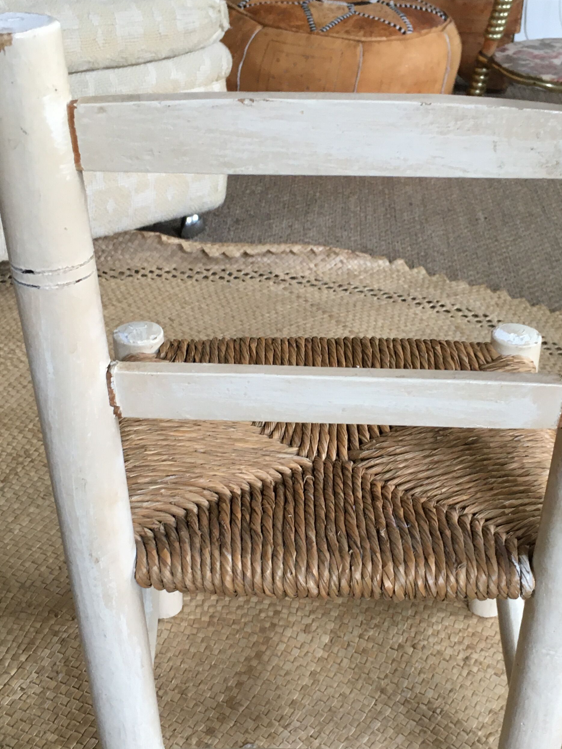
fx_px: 1017
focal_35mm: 47
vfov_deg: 40.4
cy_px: 377
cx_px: 330
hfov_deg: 30.8
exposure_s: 1/33
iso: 100
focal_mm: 4.15
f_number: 2.2
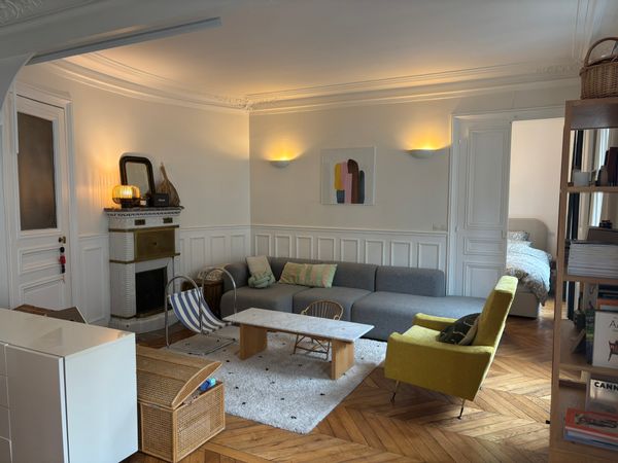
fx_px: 464
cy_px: 232
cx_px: 309
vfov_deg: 53.1
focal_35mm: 26
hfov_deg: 67.3
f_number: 1.6
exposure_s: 1/50
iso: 64
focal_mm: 5.96
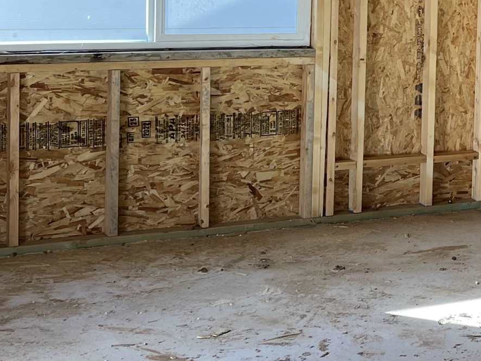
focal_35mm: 90
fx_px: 1251
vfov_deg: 16.2
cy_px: 25
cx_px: 651
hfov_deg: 19.7
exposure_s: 1/126
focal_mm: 5.1
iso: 32
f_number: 1.6
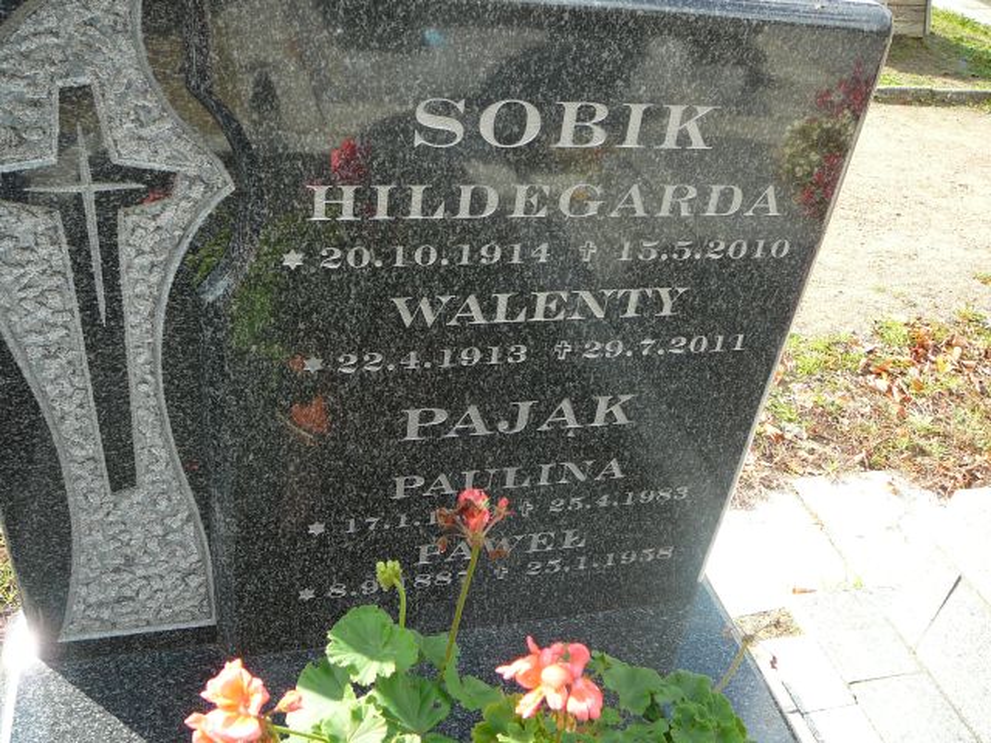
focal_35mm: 35
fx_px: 1002
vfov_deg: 40.7
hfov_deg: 52.6
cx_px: 496
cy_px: 372
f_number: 2.8
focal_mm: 5.2
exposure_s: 1/200
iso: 80
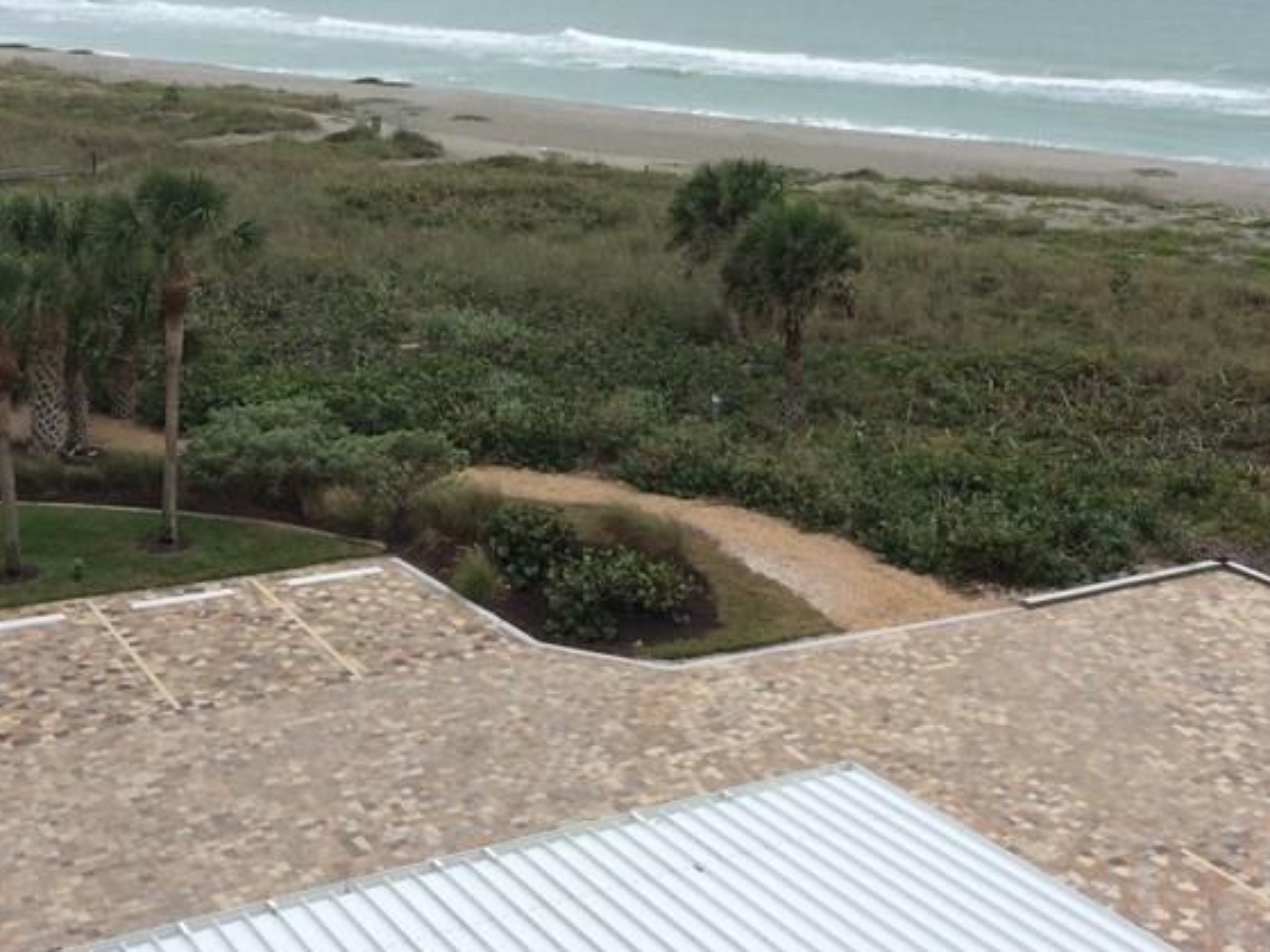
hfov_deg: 36.2
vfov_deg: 27.2
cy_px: 238
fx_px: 1944
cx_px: 601
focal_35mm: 53
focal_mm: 4.15
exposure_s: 1/805
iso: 32
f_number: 2.2
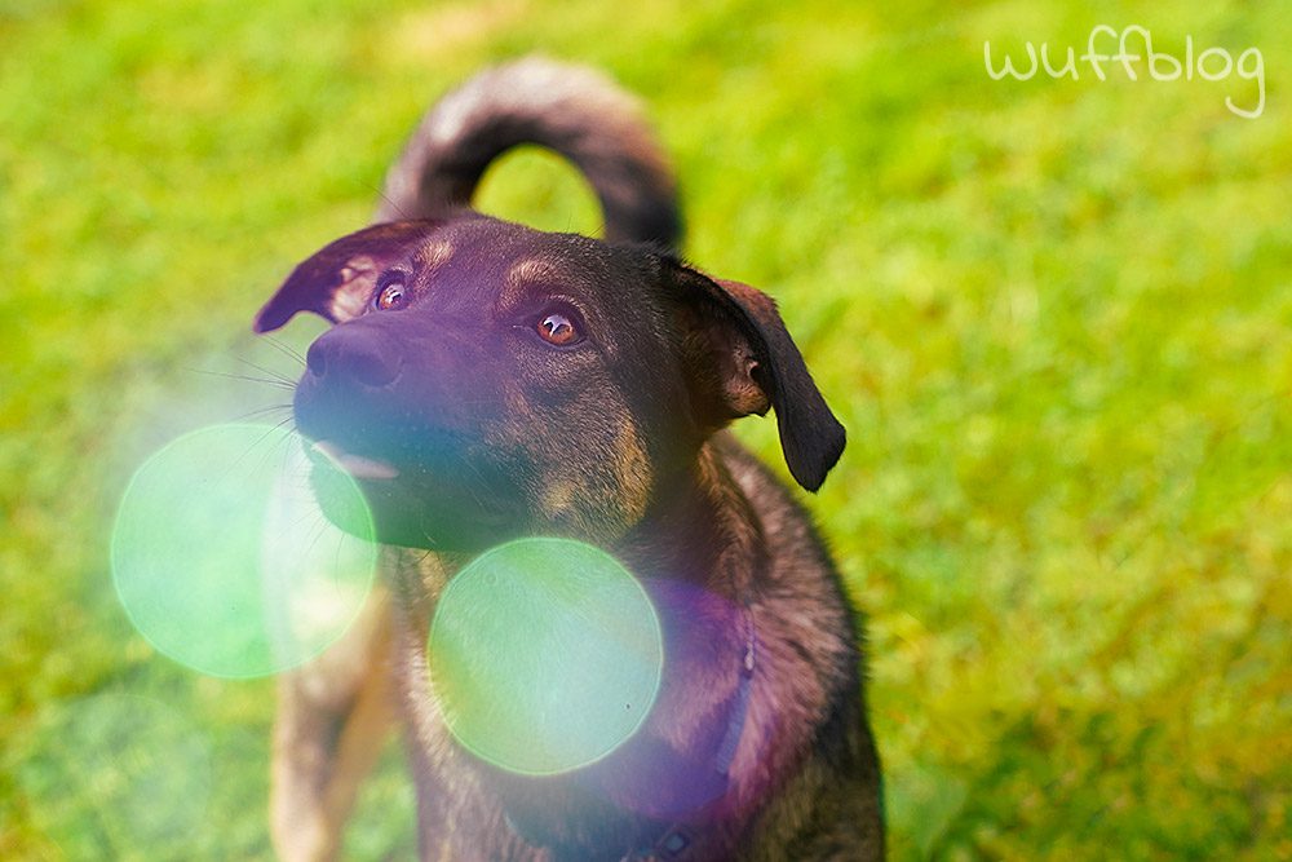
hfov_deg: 27.0
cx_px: 646
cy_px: 431
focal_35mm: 75
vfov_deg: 18.2
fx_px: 2692
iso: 640
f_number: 4
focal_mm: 75
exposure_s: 1/2000
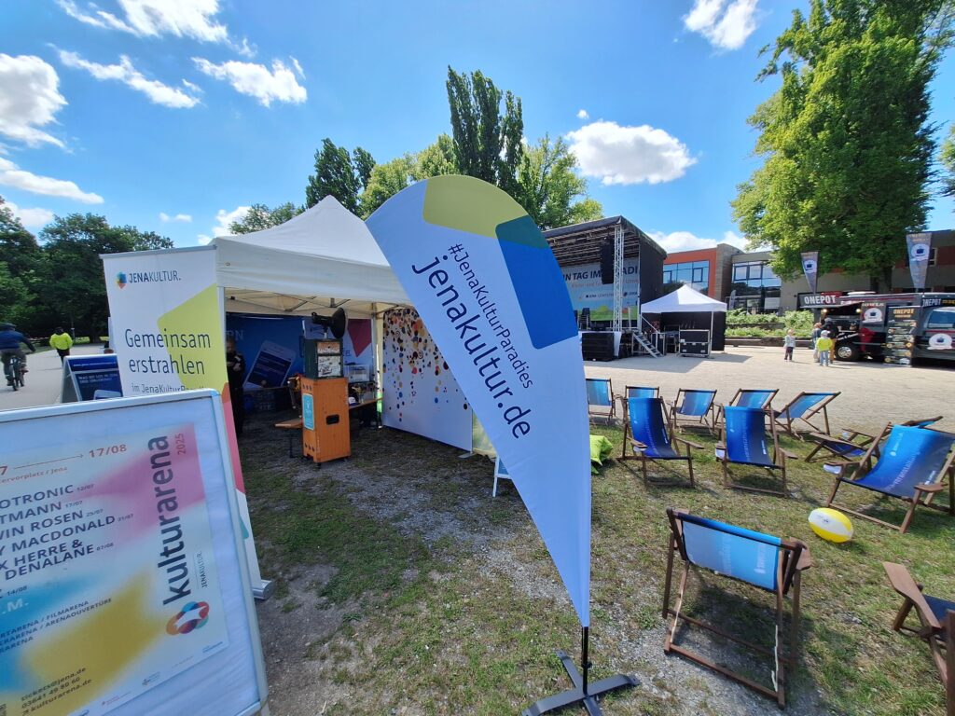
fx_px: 359
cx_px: 478
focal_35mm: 13
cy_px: 358
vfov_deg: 89.9
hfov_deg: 106.2
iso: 40
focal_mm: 1.74
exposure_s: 1/1468
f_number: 2.2
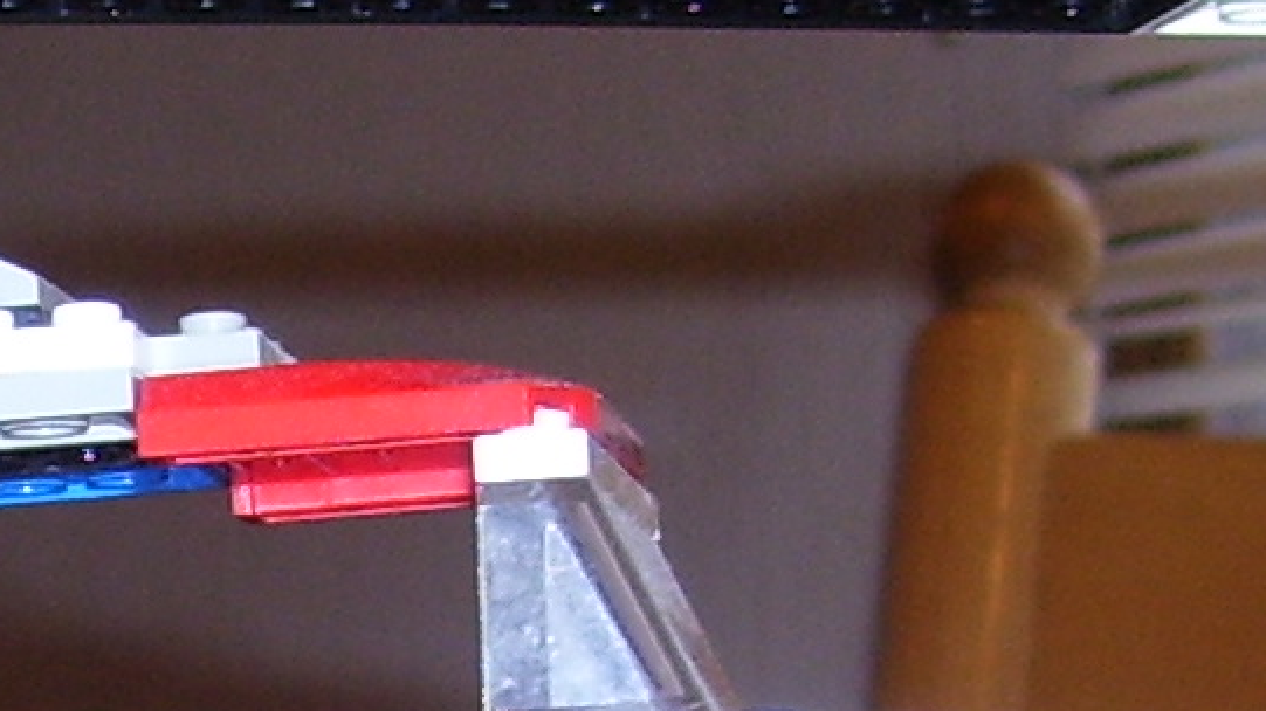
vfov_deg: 6.2
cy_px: 1090
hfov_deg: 10.9
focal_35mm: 192
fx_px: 6444
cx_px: -550
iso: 80
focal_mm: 6
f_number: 2.7
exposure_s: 1/60
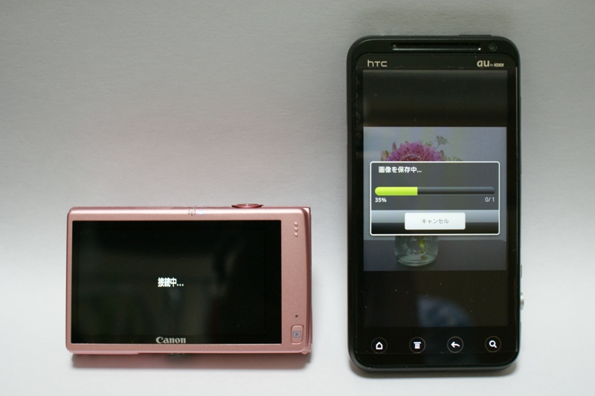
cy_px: 198
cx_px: 298
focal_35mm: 45
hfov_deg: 43.6
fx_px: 744
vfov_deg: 29.9
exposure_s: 1/15
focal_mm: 30
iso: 400
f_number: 5
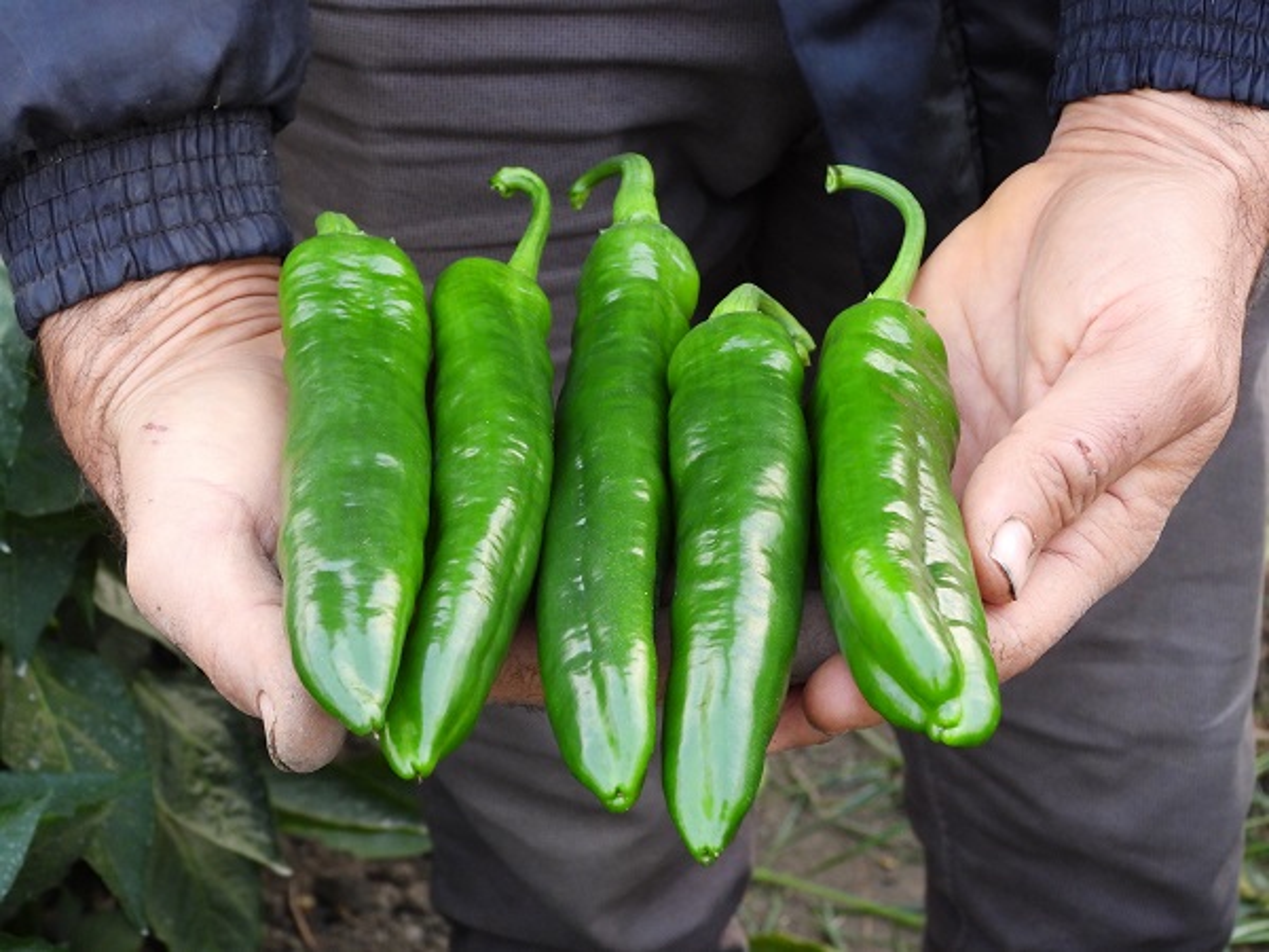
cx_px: 634
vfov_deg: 18.4
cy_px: 476
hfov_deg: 24.4
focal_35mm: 80
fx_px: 2933
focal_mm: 14.4
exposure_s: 1/100
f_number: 3.5
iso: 400
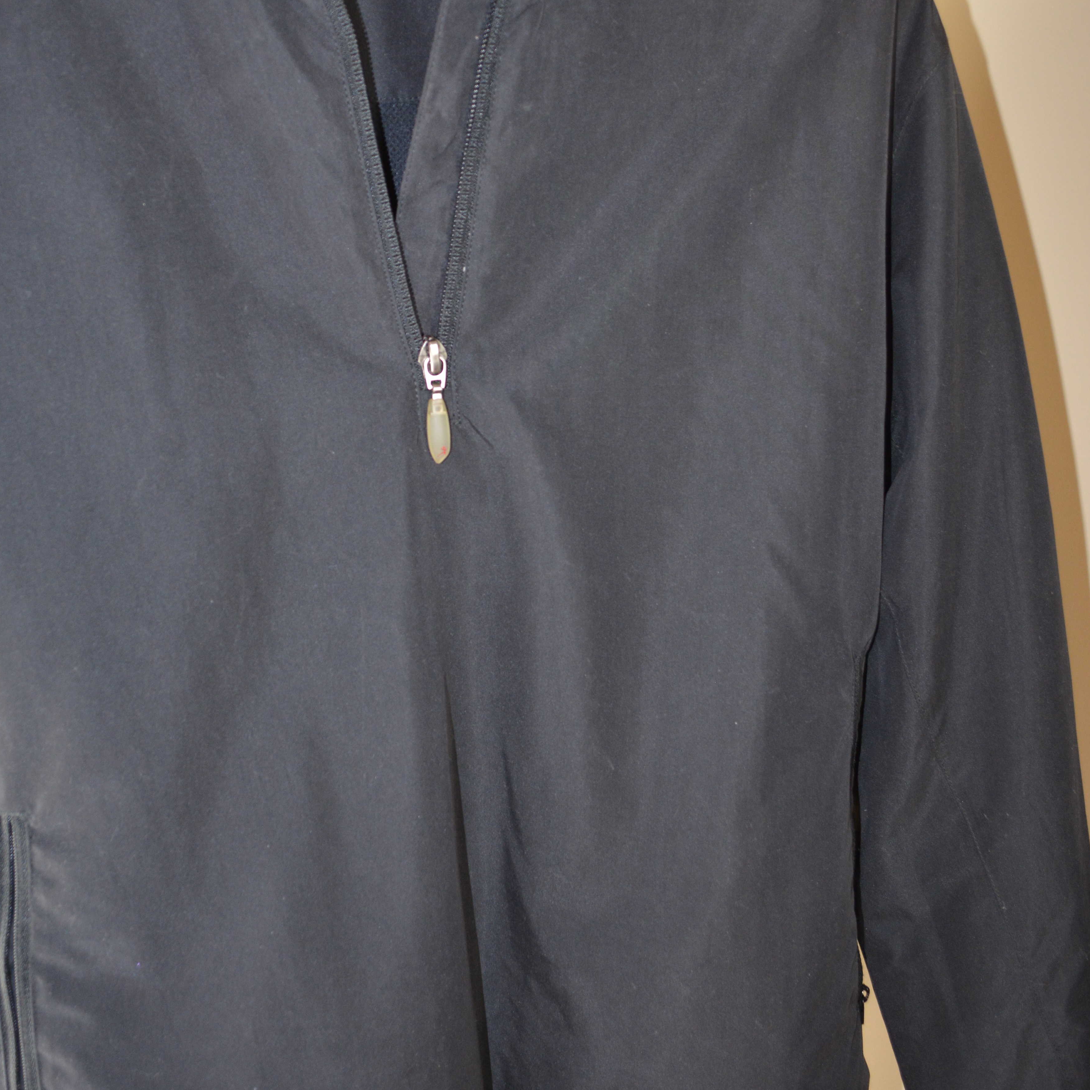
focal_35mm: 39
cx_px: 481
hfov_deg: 42.8
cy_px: 470
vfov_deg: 42.7
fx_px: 1389
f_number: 3.5
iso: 640
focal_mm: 18
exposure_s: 1/60
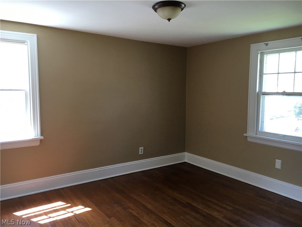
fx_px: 253
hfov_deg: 61.7
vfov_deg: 48.2
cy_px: 114
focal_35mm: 29
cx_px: 151
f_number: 2.2
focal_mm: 4.15
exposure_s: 1/30
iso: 32
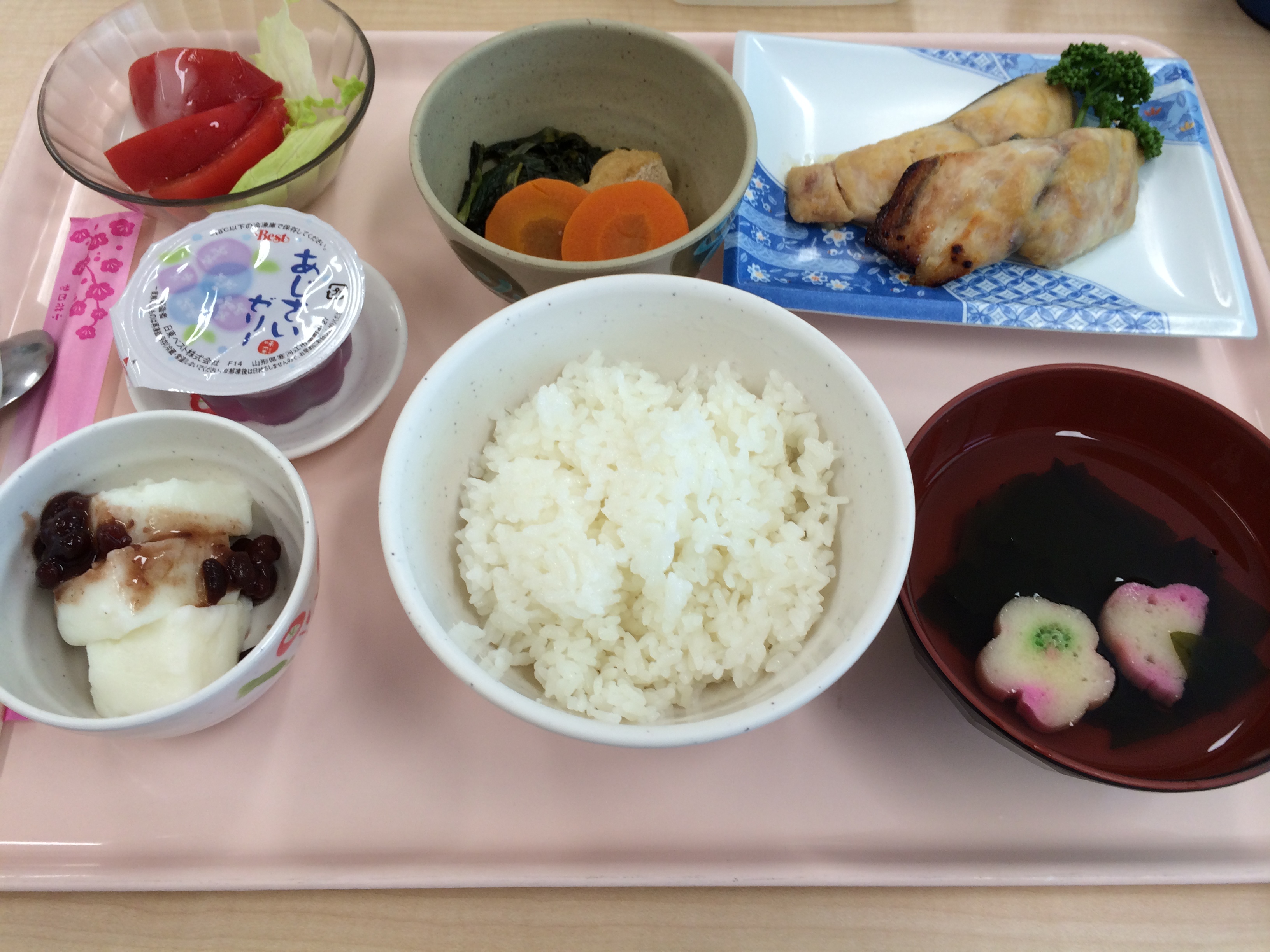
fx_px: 1101
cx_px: 635
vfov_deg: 46.8
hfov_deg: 60.0
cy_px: 476
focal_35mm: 30
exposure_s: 1/60
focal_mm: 4.12
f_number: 2.2
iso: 40
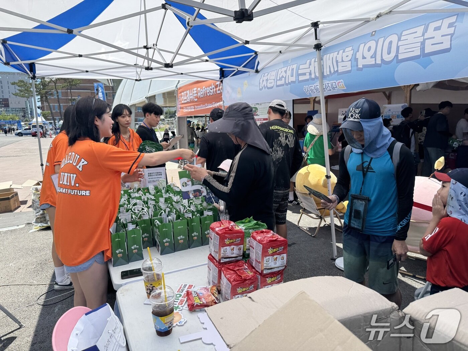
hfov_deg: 71.6
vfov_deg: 56.8
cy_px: 176
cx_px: 234
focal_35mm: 24
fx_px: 324
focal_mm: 6.76
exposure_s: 1/2604
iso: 80
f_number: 1.78
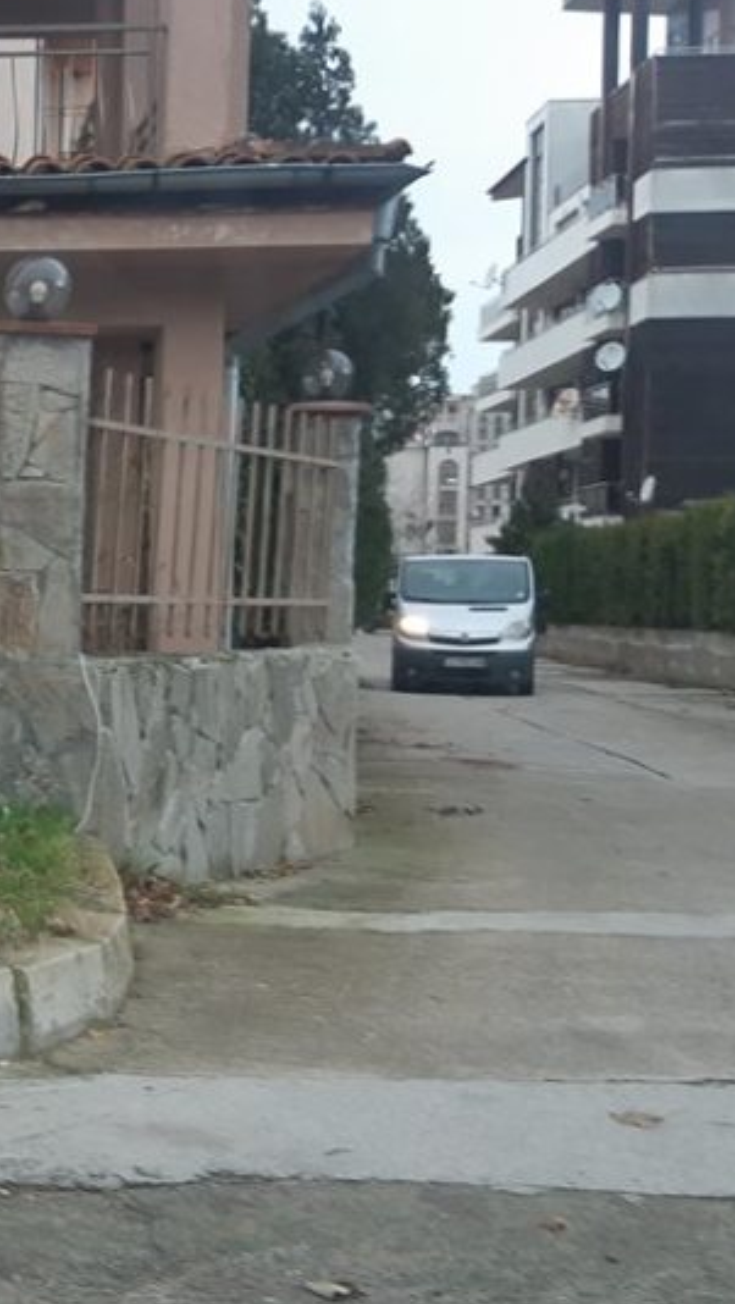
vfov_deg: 39.1
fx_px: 1833
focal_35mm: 53
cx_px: -283
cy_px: 681
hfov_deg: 20.3
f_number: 1.7
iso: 50
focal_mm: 3.93
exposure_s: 1/50
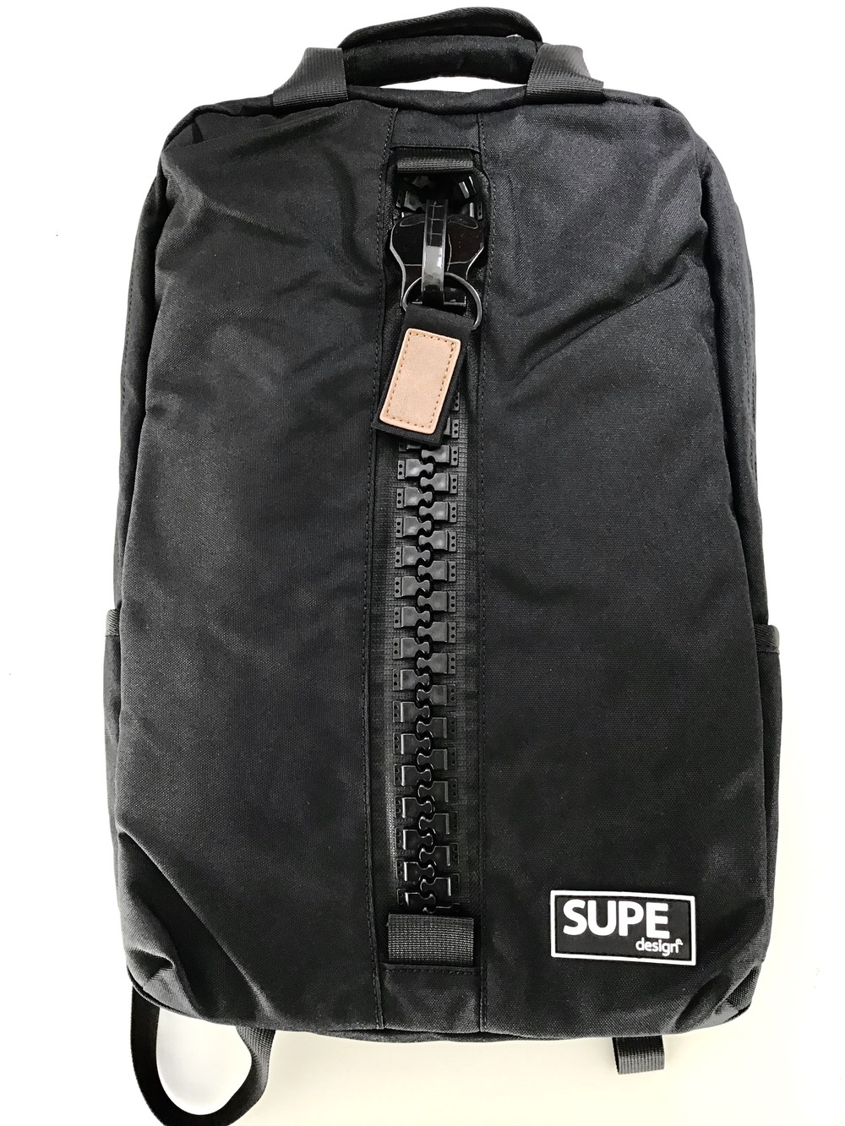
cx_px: 422
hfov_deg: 45.4
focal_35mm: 31
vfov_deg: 58.3
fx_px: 1009
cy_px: 563
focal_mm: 3.3
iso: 80
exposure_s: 1/33
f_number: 2.4
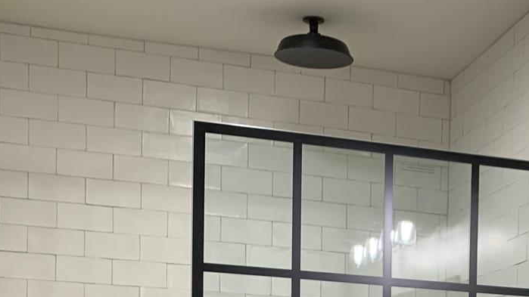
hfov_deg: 24.2
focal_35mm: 83
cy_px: 493
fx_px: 1164
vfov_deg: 13.4
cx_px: 562
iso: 64
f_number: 1.8
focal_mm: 4.25
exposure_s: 1/60
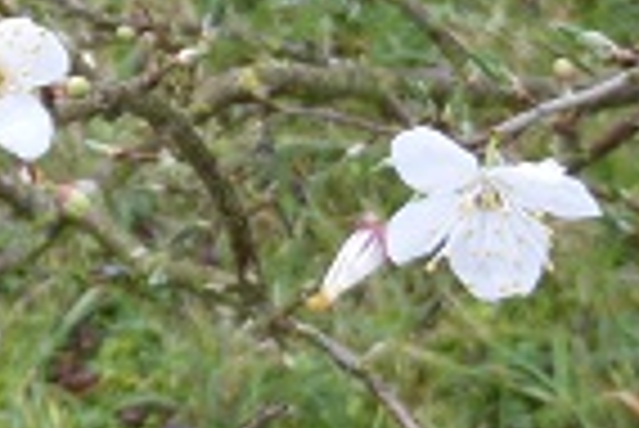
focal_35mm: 146
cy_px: -14
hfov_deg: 13.2
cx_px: -346
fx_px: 2594
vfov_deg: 9.3
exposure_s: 1/60
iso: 100
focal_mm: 4.3
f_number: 3.3
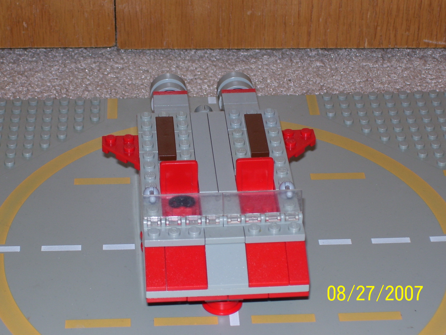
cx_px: 223
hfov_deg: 18.2
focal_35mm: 108
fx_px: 1391
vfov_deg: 13.7
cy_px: 168
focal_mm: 18
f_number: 4.6
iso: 80
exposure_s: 1/90
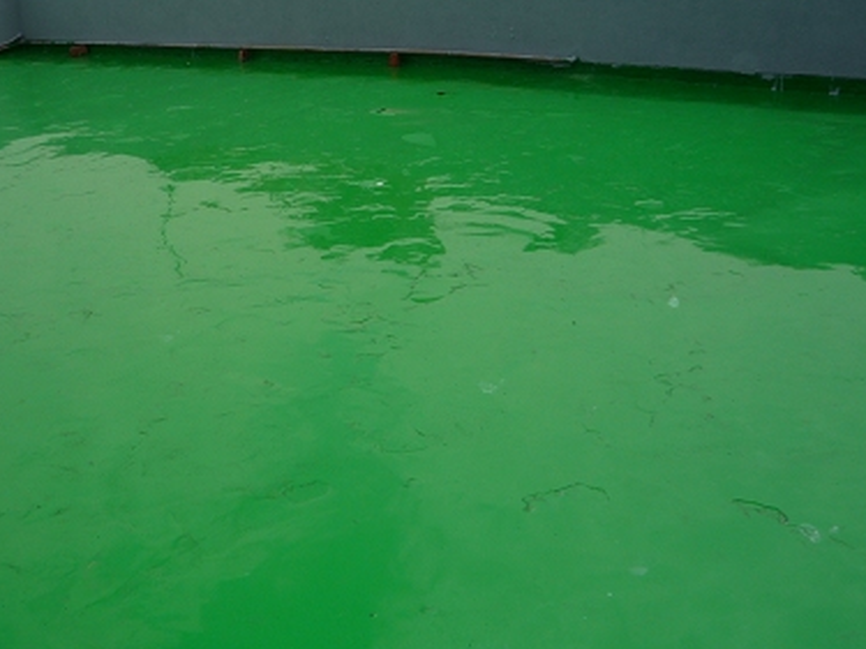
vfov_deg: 32.8
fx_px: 1100
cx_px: 298
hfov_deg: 42.5
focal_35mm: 44
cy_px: 261
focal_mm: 5.2
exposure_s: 1/400
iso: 100
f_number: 5.6
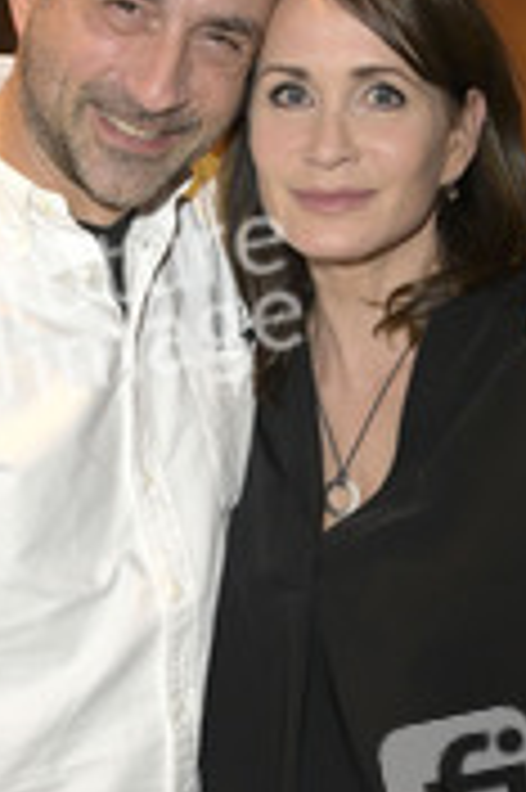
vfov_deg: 29.4
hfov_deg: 19.9
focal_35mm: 68
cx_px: 202
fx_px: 1493
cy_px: 549
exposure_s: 1/80
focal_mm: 30
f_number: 5.6
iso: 2000
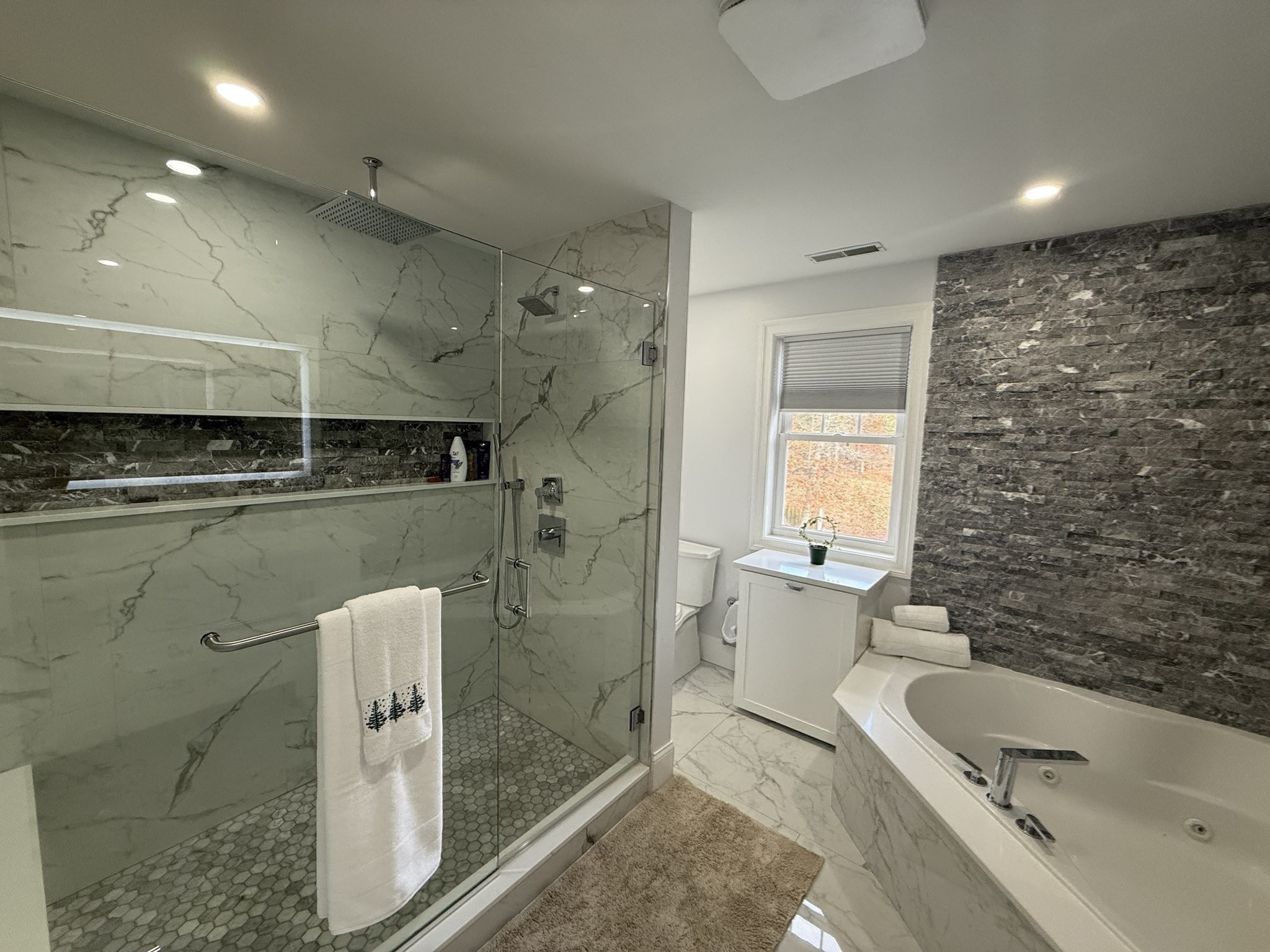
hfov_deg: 102.1
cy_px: 476
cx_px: 635
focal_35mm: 14
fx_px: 514
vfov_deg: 85.7
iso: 160
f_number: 2.2
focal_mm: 2.22
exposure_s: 1/101
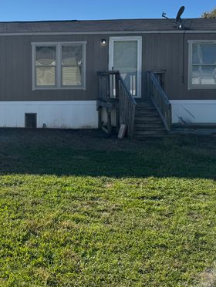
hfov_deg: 29.9
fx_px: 374
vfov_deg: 41.6
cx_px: -2
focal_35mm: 45
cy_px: 97
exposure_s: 1/4950
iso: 80
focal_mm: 6.76
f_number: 1.78
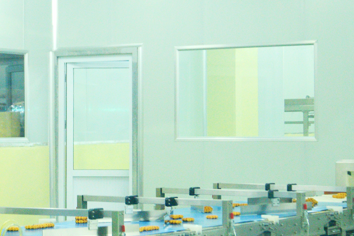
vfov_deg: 11.1
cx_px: 119
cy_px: 119
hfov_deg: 16.6
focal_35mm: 123
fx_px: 1209
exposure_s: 1/125
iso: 3200
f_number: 5
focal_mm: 48
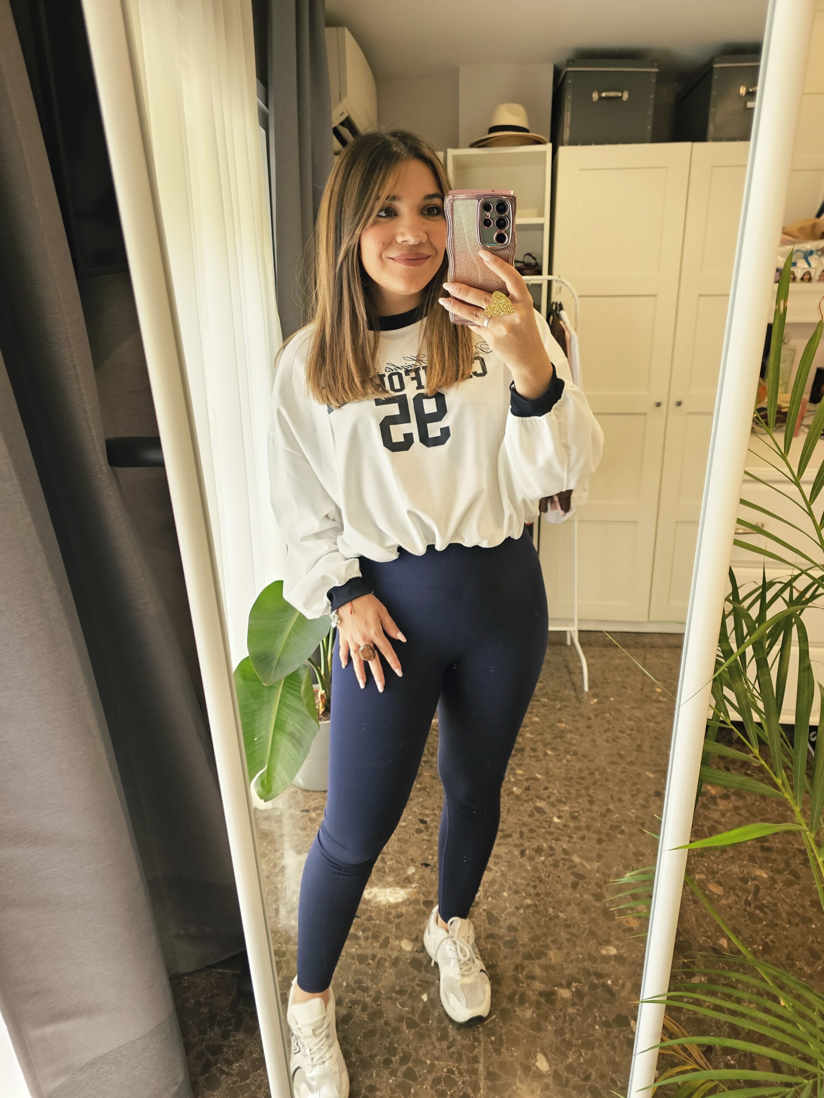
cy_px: 549
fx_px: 730
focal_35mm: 23
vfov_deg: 73.9
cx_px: 412
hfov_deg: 58.9
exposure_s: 1/142
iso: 200
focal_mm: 6.3
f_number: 1.7
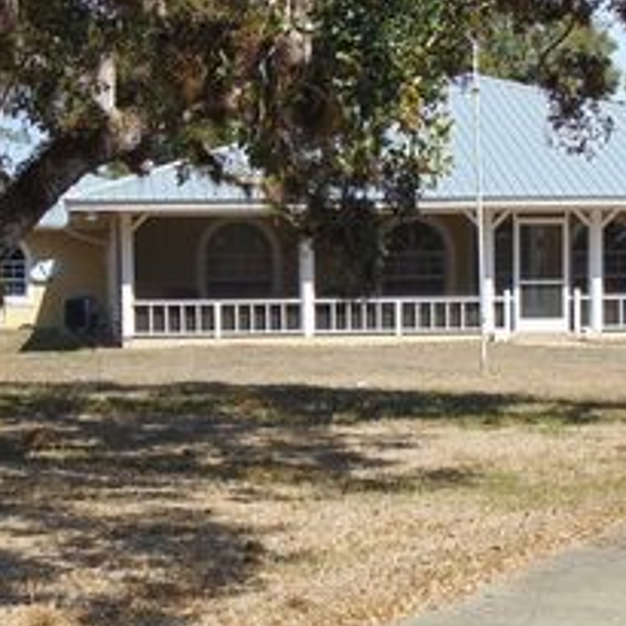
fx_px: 2210
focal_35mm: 108
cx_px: 363
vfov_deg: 16.1
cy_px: 408
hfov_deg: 16.1
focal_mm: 9
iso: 80
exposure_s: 1/200
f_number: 9
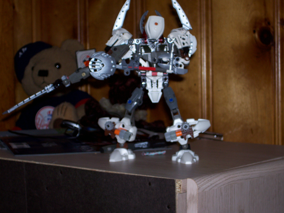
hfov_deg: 23.8
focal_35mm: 82
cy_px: 106
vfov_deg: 18.0
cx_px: 142
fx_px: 673
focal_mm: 13.5
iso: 80
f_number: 4
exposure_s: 1/83.9
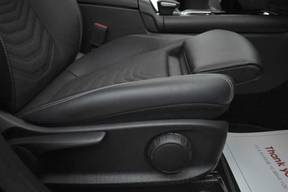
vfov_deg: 41.8
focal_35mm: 32
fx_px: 252
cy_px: 96
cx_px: 144
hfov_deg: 59.5
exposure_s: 1/100
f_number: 3.8
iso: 1600
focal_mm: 21
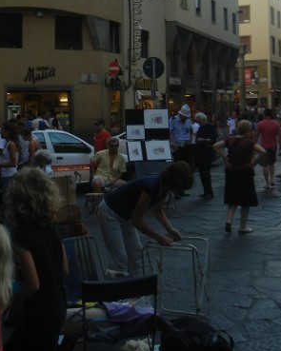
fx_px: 634
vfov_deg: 30.2
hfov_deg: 25.0
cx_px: 151
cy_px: 65
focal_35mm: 61
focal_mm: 5.4
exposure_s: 1/380
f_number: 3.5
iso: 160
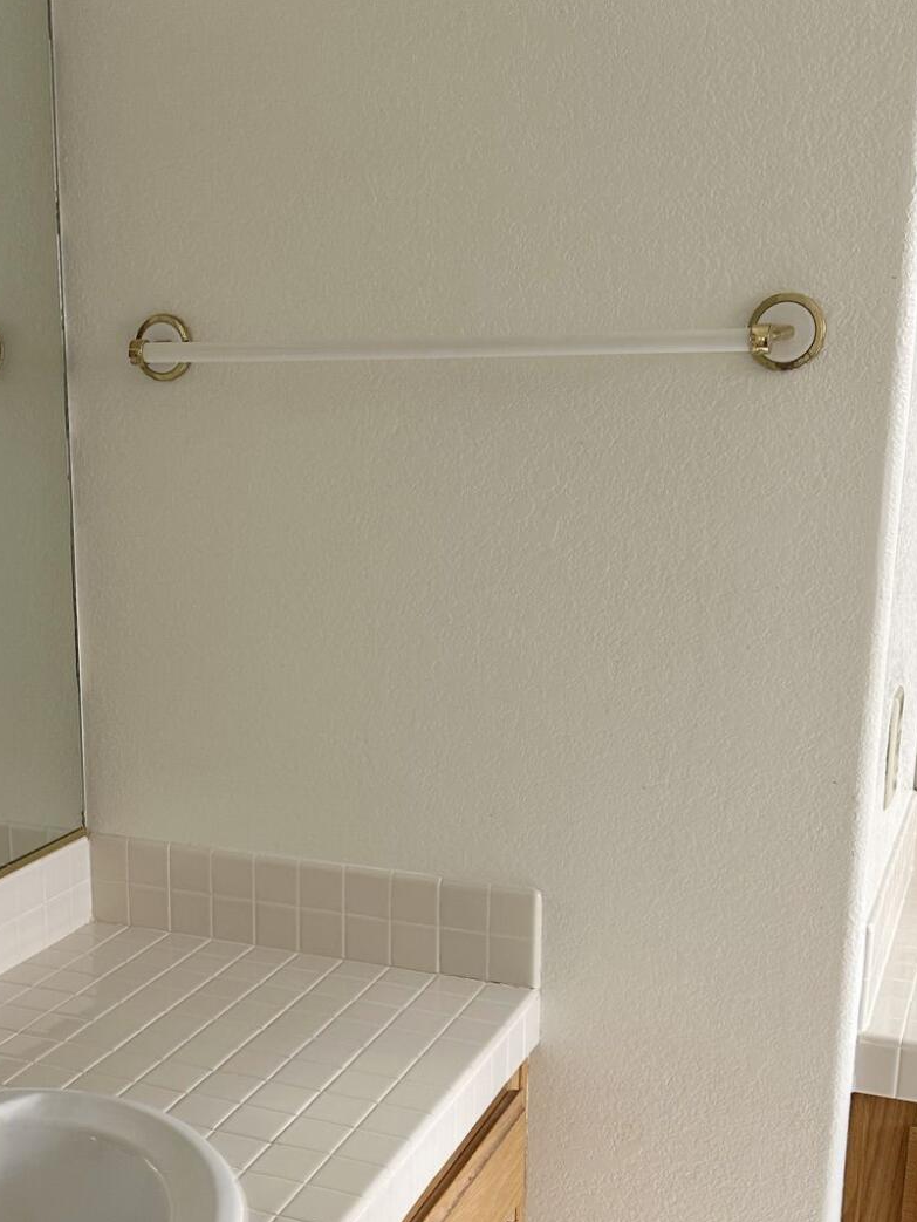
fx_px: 1624
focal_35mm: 46
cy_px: 785
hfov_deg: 31.0
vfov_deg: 40.8
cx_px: 226
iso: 125
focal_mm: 6.86
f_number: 1.78
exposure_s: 1/60
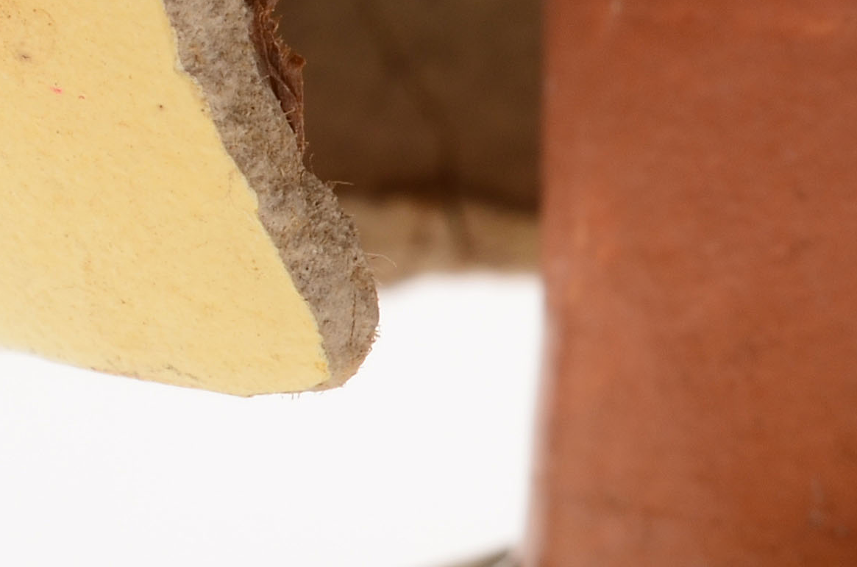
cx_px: 792
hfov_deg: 5.9
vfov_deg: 3.9
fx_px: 8292
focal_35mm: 349
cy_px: -268
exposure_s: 1/160
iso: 100
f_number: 20
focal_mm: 55
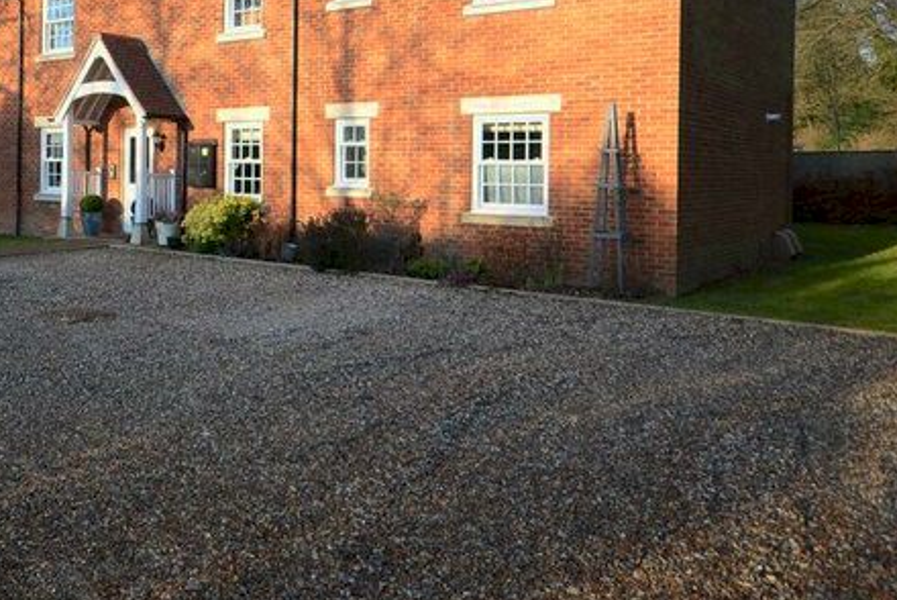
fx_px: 892
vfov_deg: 36.2
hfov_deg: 51.5
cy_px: 144
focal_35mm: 36
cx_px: 247
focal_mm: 15
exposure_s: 1/100
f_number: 5
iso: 110
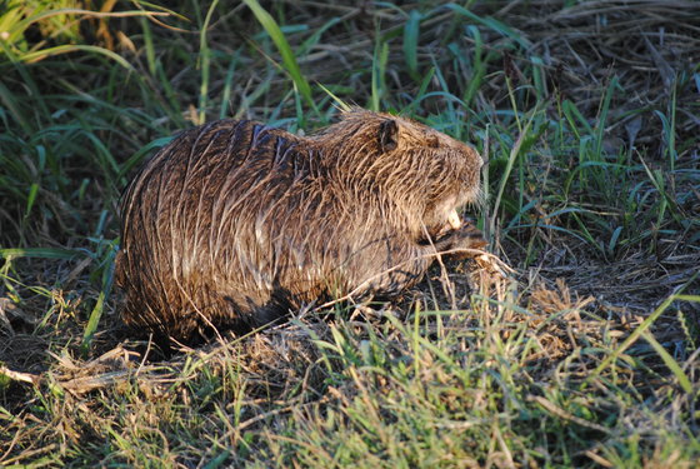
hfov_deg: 6.9
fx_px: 5841
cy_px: 234
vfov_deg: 4.6
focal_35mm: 300
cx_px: 350
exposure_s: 1/250
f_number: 5.6
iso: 400
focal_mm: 200
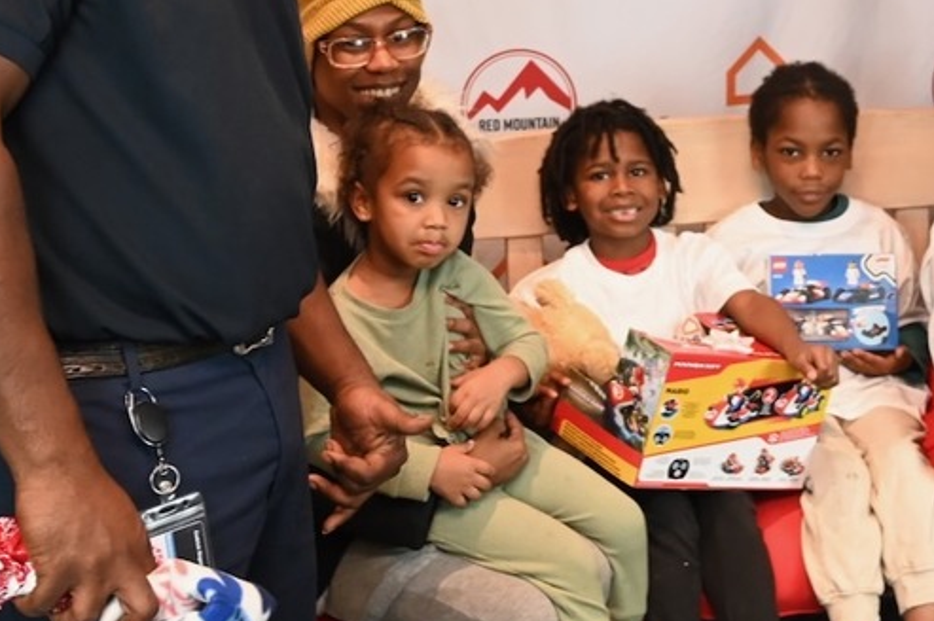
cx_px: 692
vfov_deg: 24.0
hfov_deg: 35.5
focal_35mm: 55
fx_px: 1427
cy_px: 81
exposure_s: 1/100
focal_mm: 26.5
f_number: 4
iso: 3200
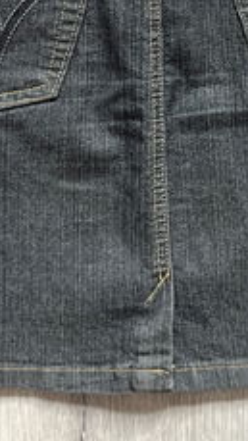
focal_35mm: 66
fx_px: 771
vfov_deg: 31.2
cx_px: 156
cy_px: 95
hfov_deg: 18.2
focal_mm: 5.1
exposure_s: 1/119
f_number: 1.6
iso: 125
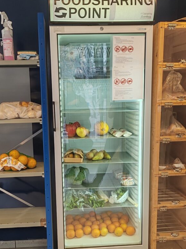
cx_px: 92
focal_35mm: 36
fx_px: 258
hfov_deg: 39.7
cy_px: 141
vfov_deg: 51.2
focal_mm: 6.12
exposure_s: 1/100
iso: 400
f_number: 1.9
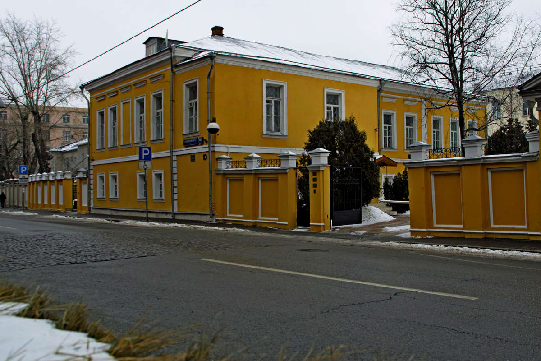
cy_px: 180
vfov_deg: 36.9
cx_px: 270
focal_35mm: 36
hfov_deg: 53.1
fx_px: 541
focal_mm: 24
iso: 200
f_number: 4.5
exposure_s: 1/60
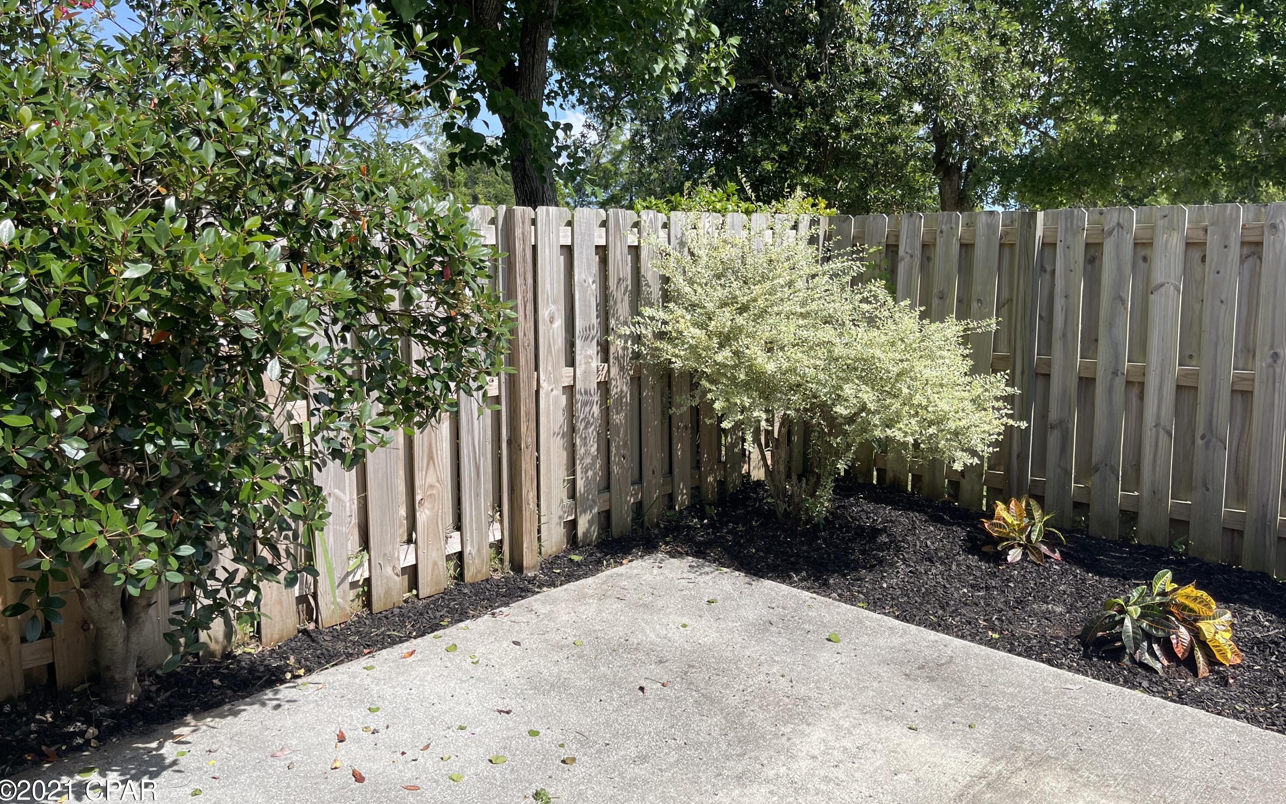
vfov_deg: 44.4
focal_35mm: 28
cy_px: 338
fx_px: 981
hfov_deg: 66.5
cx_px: 647
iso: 32
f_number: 1.6
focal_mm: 5.1
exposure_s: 1/2123
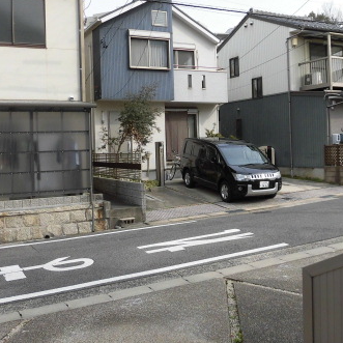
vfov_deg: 40.8
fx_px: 460
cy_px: 146
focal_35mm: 41
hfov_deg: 40.9
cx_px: 181
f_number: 3.1
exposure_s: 1/800
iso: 100
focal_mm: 4.3
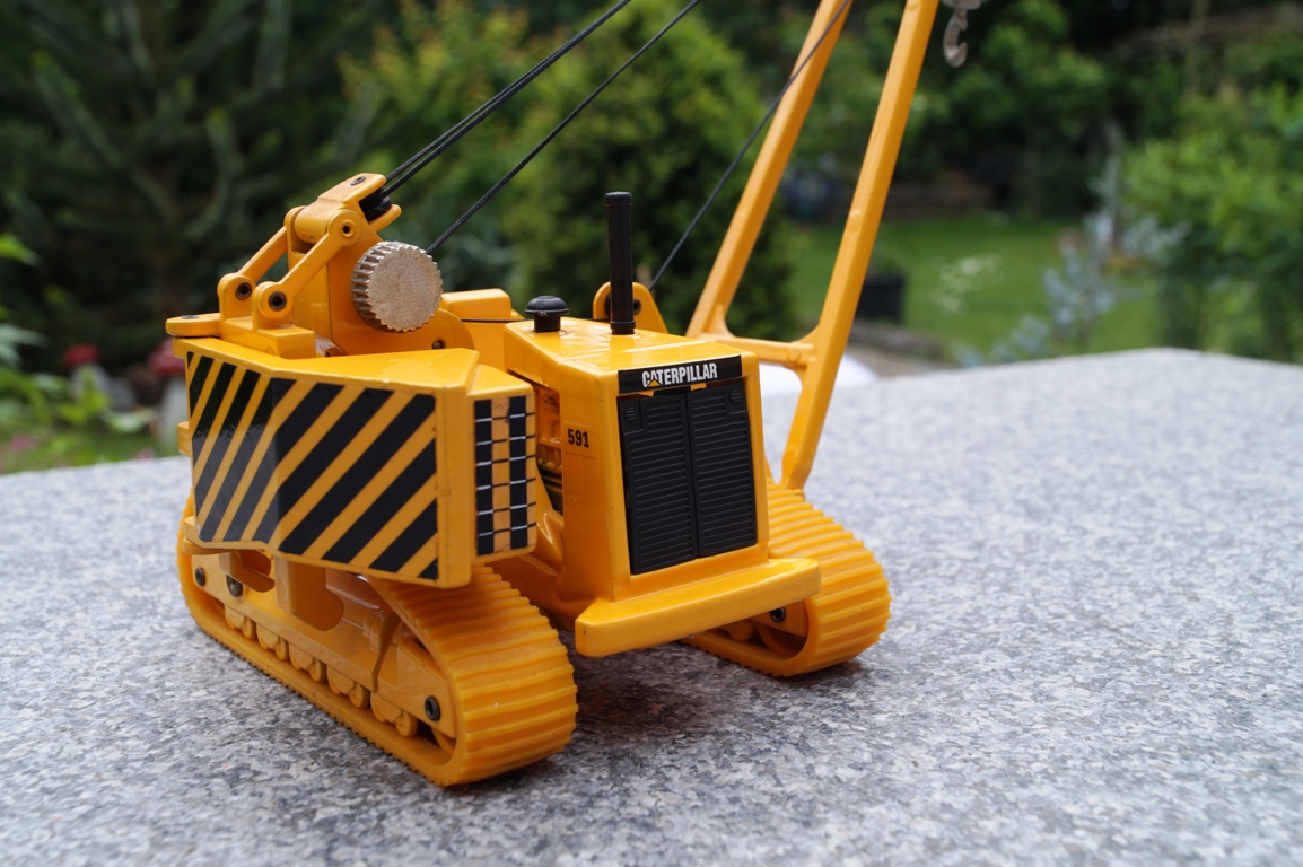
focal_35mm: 39
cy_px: 434
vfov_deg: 34.2
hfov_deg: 49.6
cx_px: 652
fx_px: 1411
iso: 100
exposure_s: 1/80
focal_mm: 26
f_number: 10
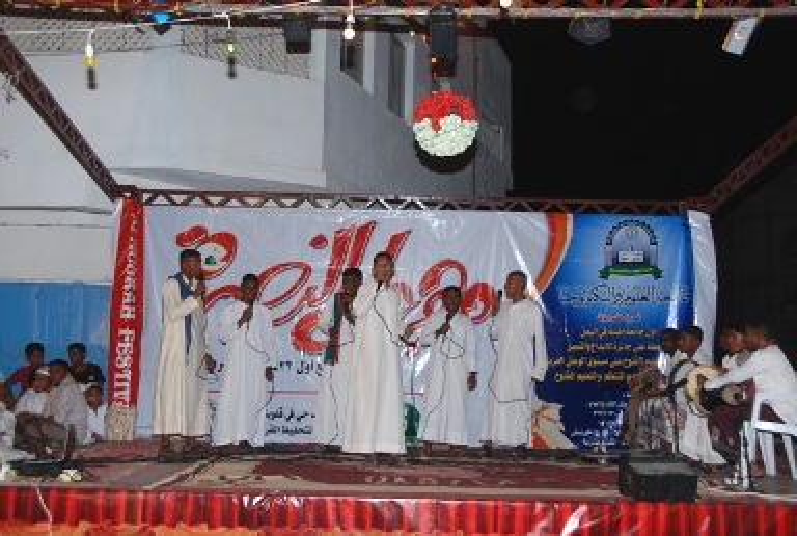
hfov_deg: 42.2
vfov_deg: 29.1
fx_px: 1032
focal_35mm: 46
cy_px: 268
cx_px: 398
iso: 125
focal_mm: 31
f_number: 5.6
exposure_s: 1/60
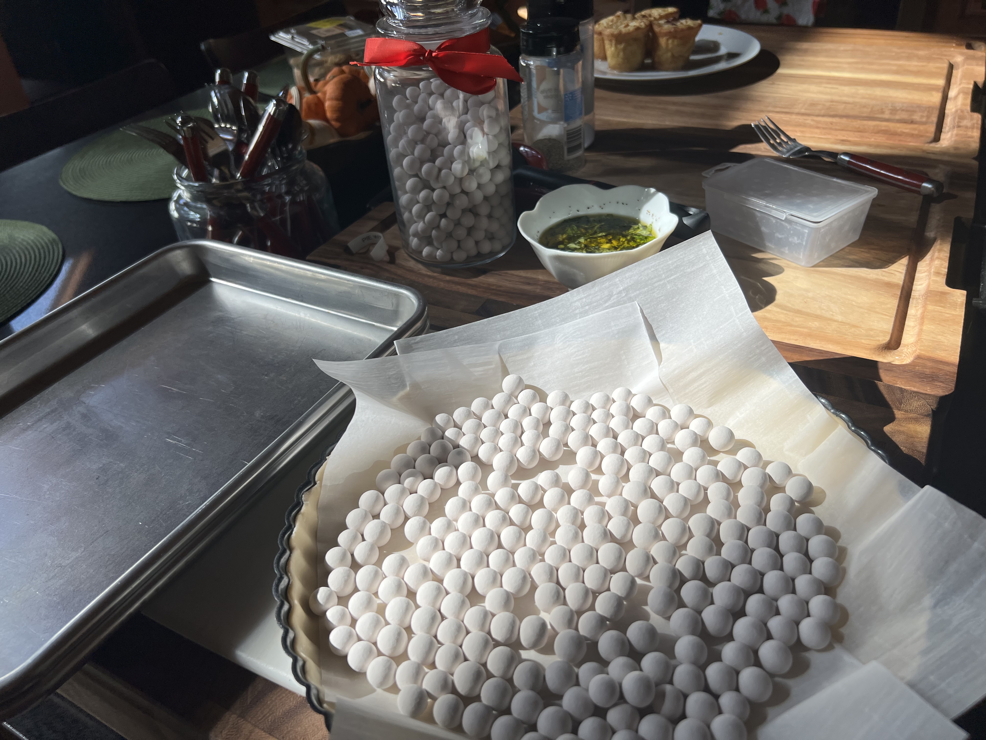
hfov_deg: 67.3
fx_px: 741
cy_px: 370
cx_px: 493
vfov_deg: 53.1
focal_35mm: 26
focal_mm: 5.7
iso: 50
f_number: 1.5
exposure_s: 1/353
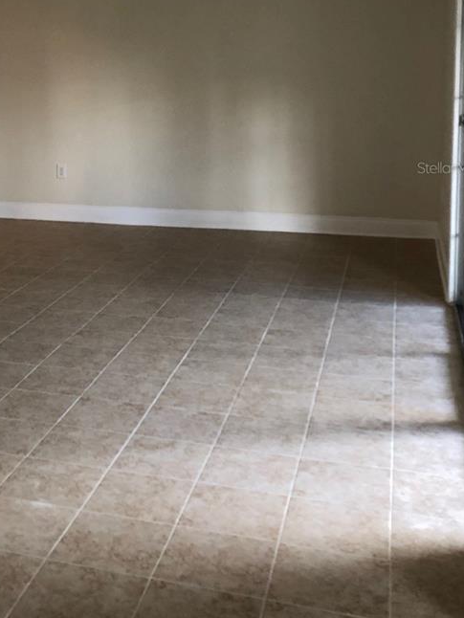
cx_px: 55
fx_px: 929
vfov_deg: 36.1
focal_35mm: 52
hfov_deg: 27.2
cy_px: 167
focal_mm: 3.99
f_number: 1.8
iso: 40
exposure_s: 1/15
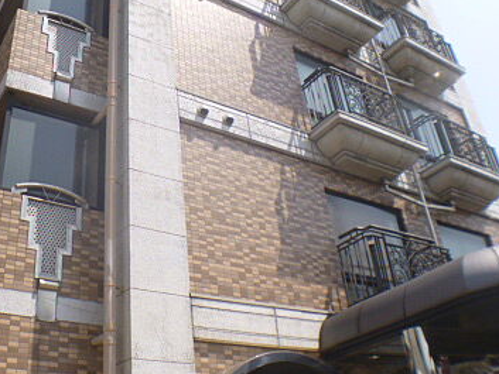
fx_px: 836
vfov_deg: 25.0
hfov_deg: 33.1
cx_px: 188
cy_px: 106
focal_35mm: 58
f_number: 2.9
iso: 100
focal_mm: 5.7
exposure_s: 1/1000
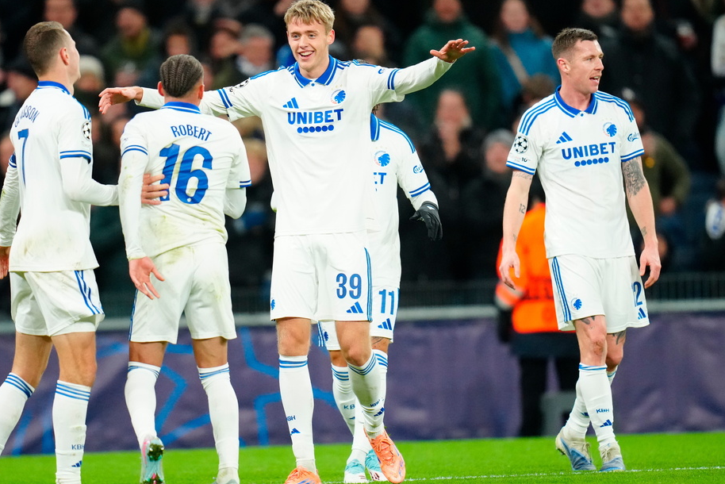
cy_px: 253
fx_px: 9025
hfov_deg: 4.6
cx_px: 320
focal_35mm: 448
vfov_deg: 3.1
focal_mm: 400
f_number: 2.8
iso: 4000
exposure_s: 1/2000
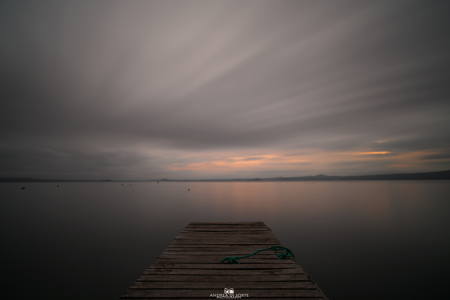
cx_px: 225
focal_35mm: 21
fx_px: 263
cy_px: 150
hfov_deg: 81.2
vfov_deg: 59.5
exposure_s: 312
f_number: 8
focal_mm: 21
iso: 100
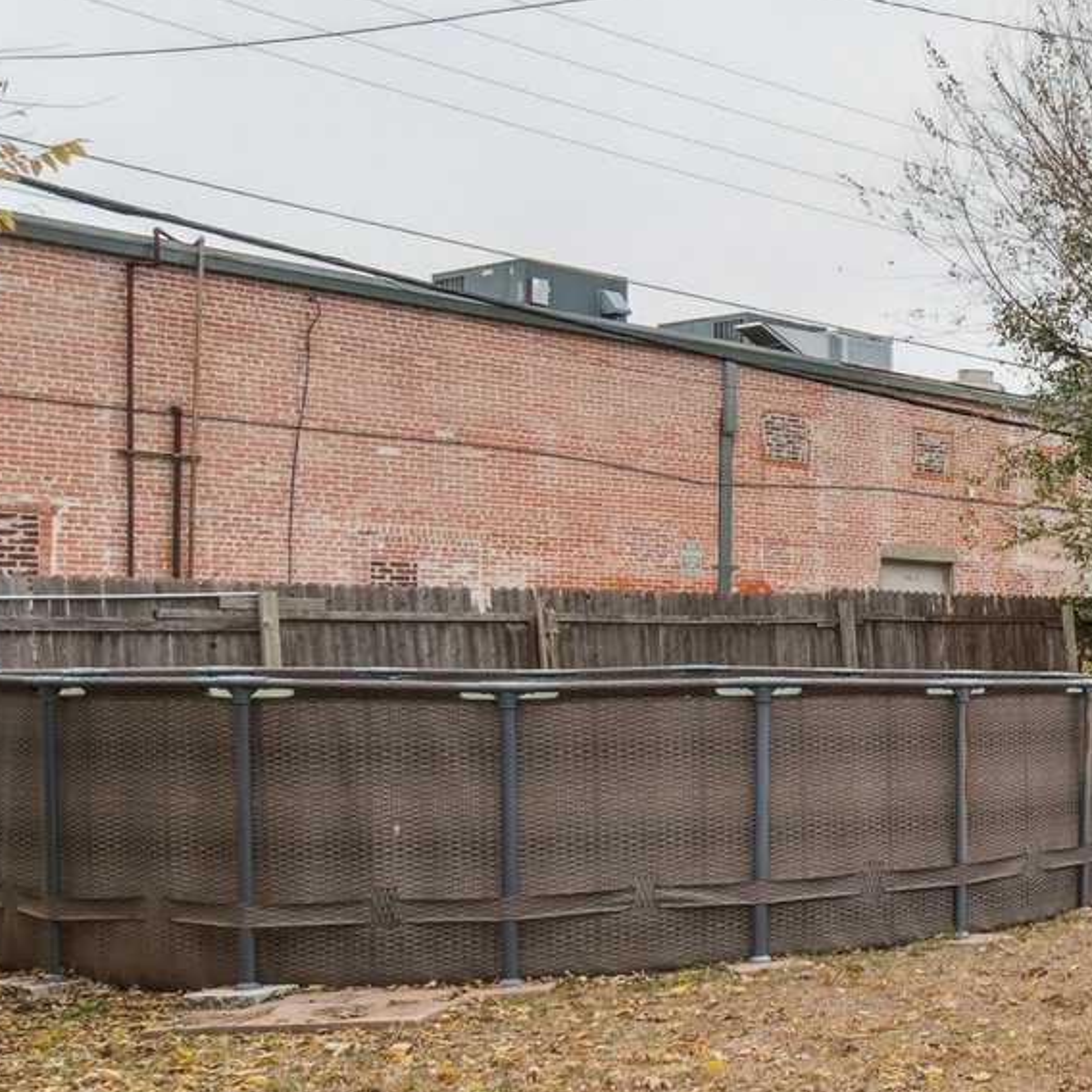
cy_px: 682
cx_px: 1571
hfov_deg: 27.5
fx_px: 1642
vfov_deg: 36.6
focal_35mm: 46
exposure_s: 1/160
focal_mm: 10
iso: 100
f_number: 8
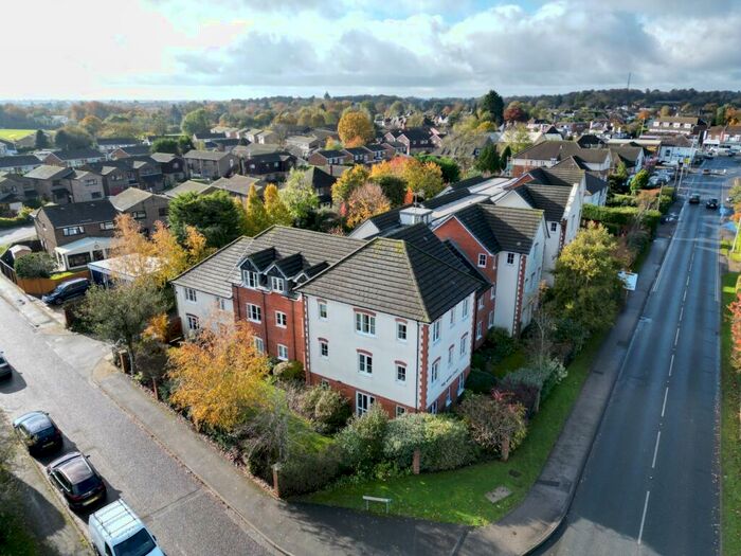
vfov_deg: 56.8
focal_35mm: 24
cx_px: 370
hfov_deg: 71.6
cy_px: 278
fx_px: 514
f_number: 1.7
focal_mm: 6.72
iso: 100
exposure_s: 1/1250
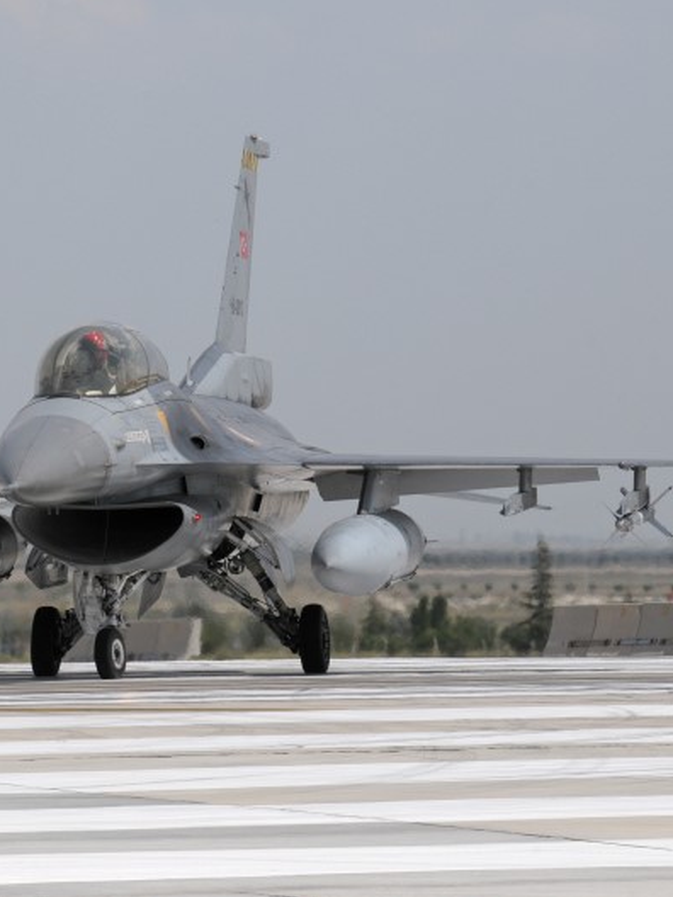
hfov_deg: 5.0
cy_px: 449
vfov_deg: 6.7
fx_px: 7640
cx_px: 185
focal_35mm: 295
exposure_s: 1/800
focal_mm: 135
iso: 320
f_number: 14
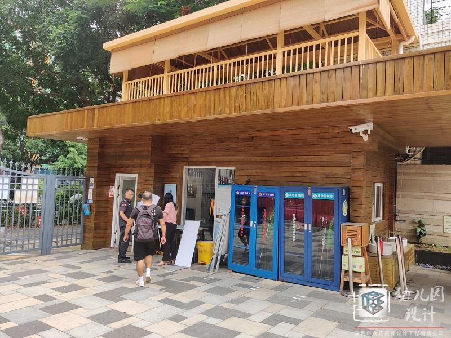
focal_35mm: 27
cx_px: 226
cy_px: 169
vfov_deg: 51.4
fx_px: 352
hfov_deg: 65.3
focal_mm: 4.75
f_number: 1.75
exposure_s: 1/653
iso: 100
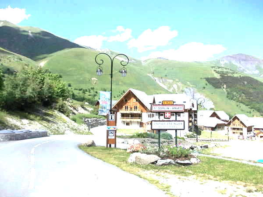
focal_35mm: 28
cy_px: 98
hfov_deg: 63.4
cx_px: 132
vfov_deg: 49.7
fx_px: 213
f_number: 5.4
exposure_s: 1/400
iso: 80
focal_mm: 4
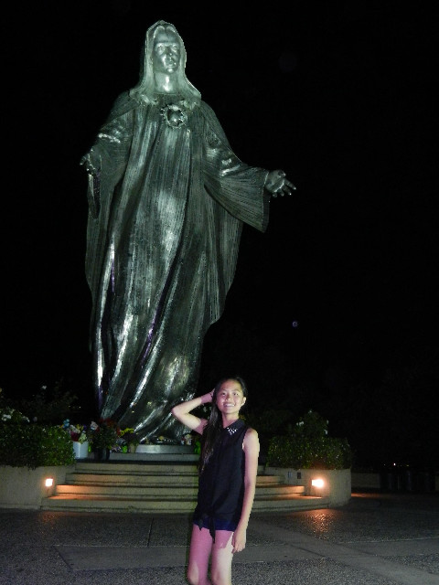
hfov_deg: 37.7
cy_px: 292
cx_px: 220
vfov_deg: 49.0
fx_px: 643
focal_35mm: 38
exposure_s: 1/30
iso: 800
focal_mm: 6.9
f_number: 4
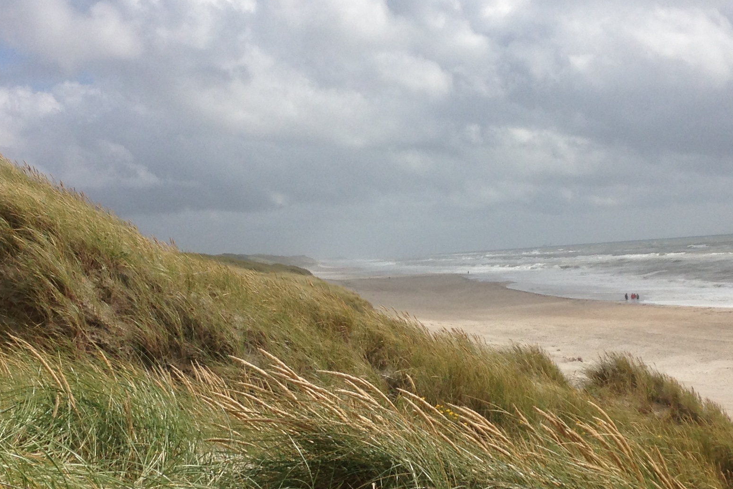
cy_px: 289
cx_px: 370
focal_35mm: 72
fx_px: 1466
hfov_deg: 28.1
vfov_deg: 18.9
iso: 50
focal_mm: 4.12
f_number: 2.4
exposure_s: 1/3390
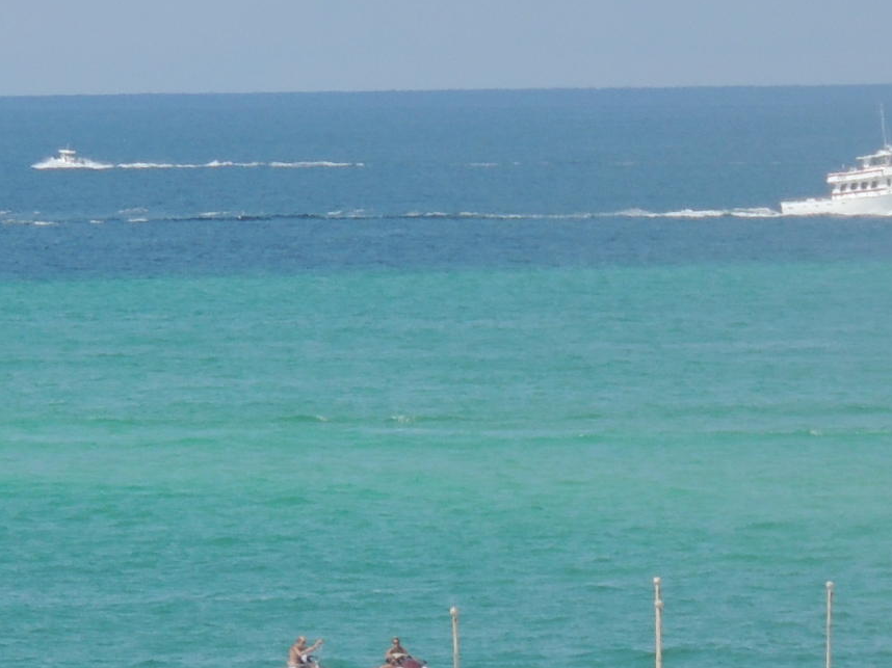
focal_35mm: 787
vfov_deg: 1.9
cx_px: 627
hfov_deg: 2.5
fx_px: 20274
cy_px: 167
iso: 100
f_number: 4.6
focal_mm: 40.1
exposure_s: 1/800
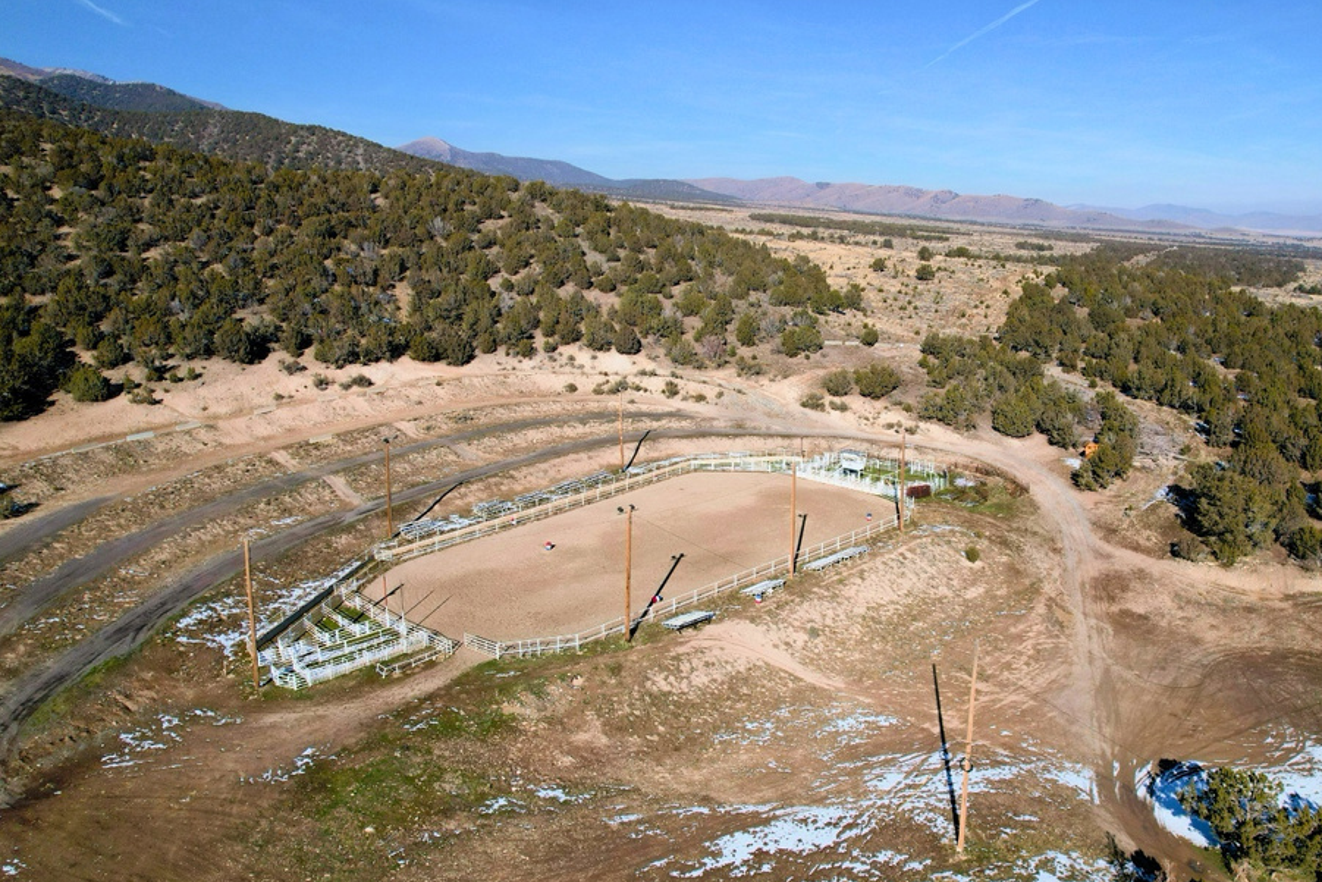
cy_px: 406
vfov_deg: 51.2
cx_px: 728
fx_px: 918
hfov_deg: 71.3
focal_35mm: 25
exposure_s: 1/5000
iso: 110
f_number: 2.8
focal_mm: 8.38
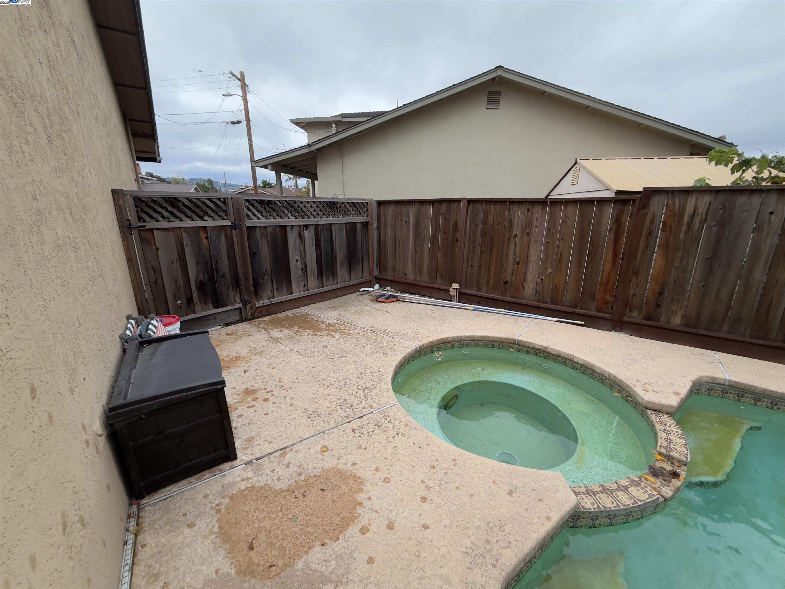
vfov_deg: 85.7
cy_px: 294
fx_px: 317
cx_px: 392
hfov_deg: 102.1
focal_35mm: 14
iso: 64
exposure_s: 1/502
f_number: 2.2
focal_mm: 2.22
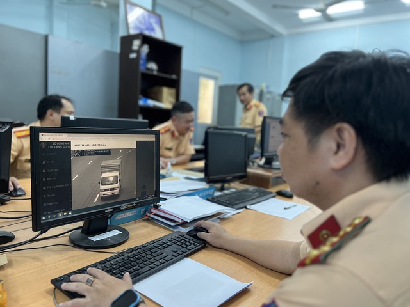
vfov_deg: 53.1
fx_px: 308
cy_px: 154
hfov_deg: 67.3
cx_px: 205
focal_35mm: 26
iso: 100
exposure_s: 1/50
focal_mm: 5.7
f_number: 1.5
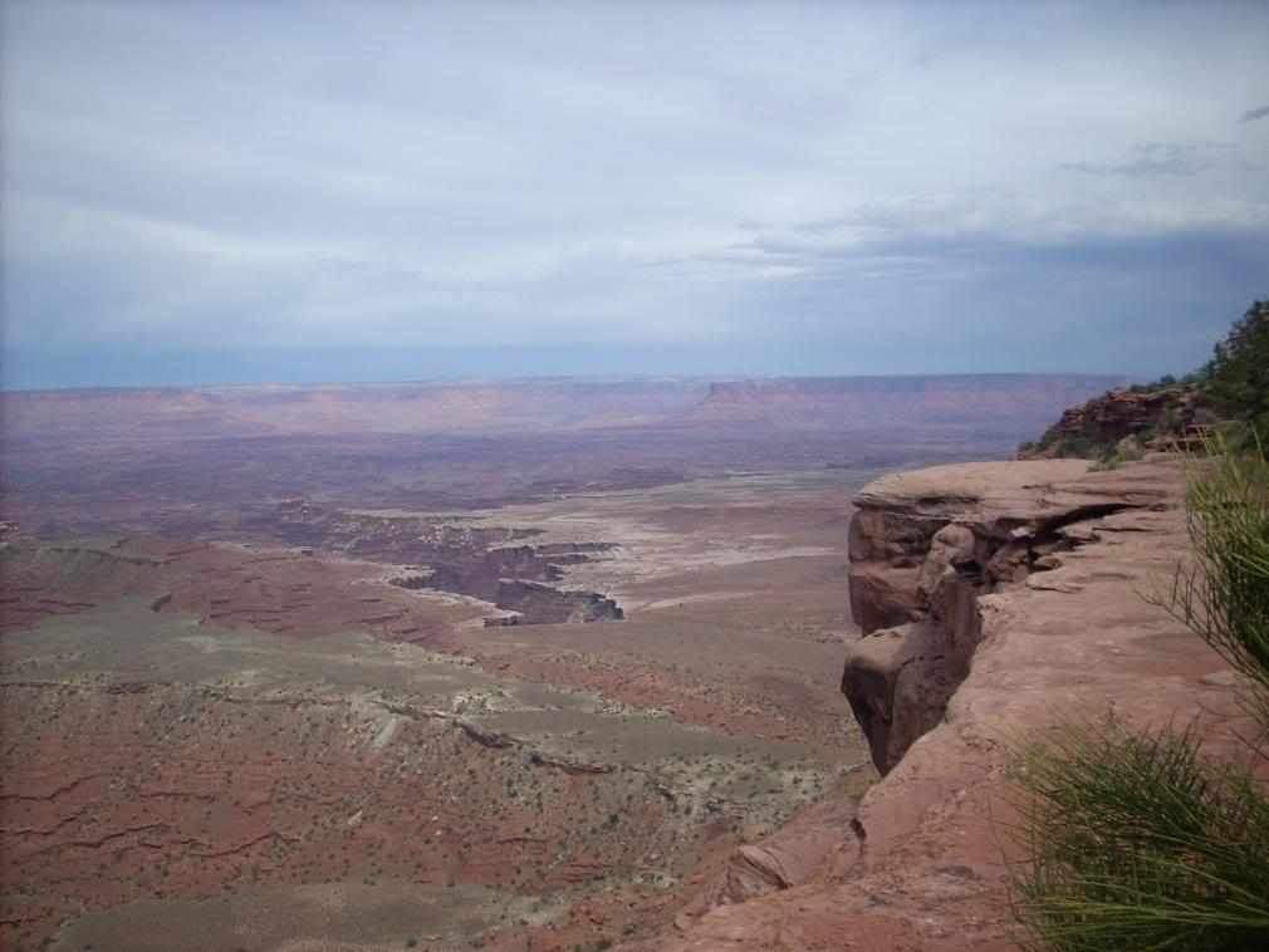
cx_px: 634
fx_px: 1357
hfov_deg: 50.1
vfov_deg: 38.7
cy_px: 476
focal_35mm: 37
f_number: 5.6
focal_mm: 6.2
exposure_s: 1/402
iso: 64
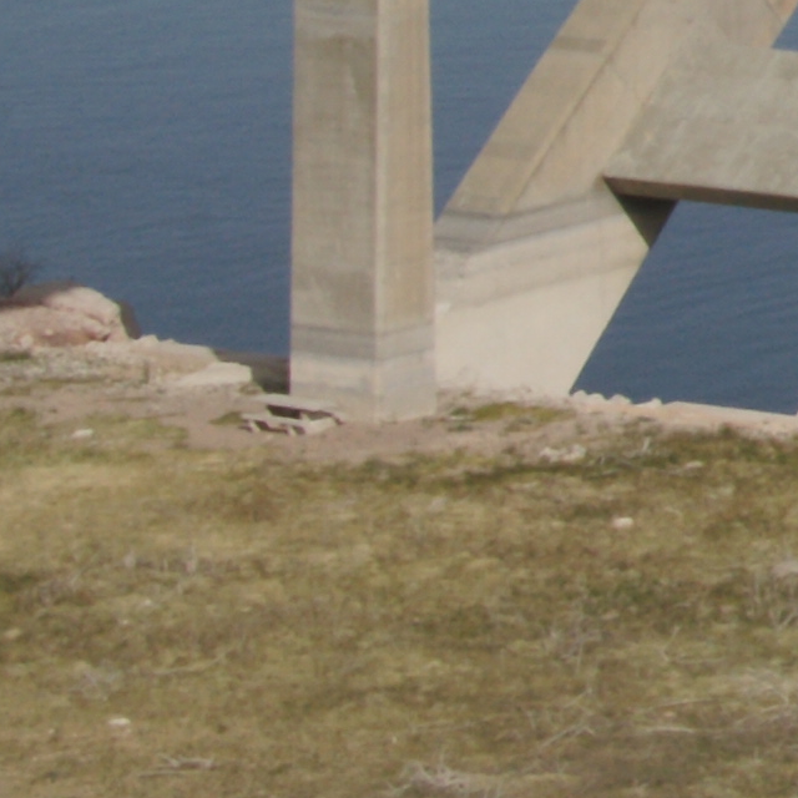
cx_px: 2612
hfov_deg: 5.4
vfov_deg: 5.8
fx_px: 7768
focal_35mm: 298
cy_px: -532
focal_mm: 35
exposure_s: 1/125
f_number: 20
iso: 200
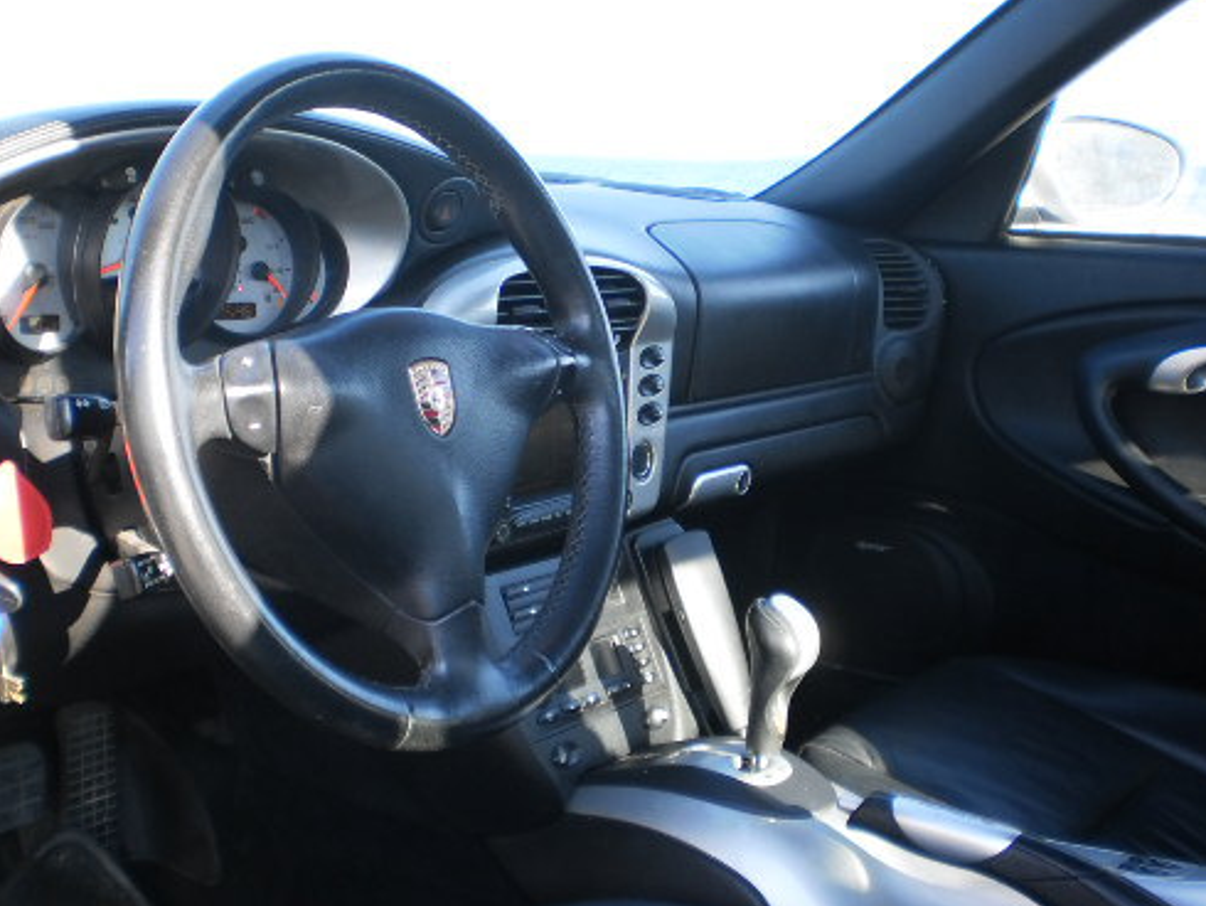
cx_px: 529
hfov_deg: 40.3
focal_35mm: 47
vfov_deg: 30.8
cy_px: 337
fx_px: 1638
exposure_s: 1/100
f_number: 3.1
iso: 100
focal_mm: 6.3
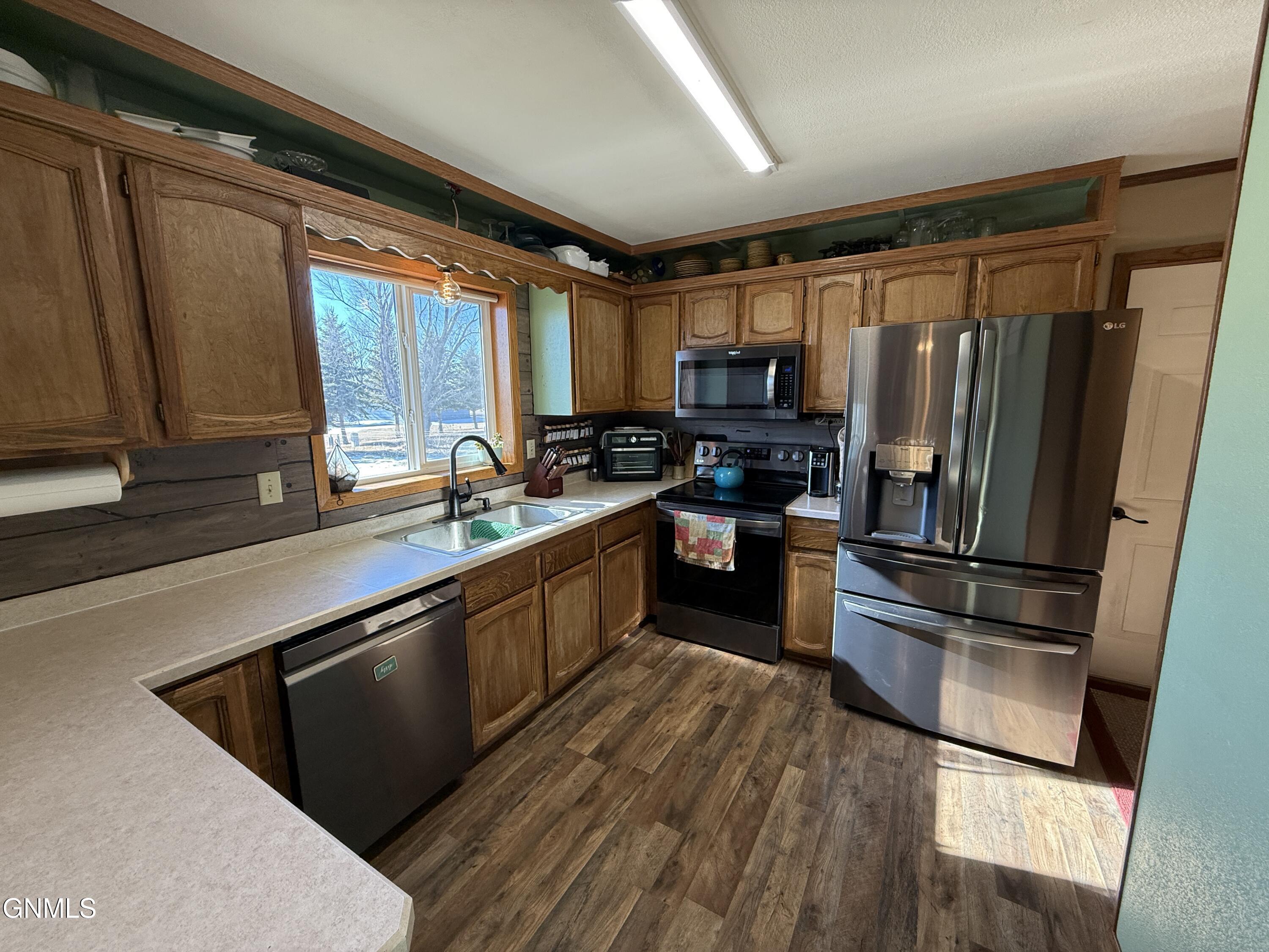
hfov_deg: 102.1
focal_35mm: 14
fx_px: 513
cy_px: 476
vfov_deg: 85.7
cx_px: 634
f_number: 2.2
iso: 160
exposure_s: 1/120
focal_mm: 2.22
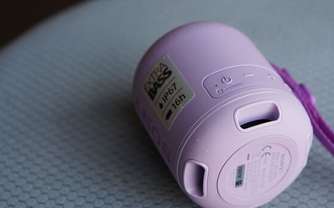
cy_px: 113
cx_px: 233
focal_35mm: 84
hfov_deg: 24.5
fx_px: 764
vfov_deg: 15.5
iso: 800
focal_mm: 55
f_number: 4
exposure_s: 1/250
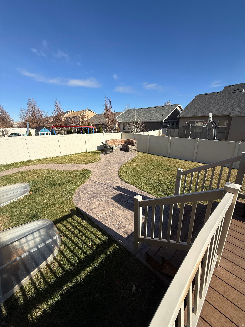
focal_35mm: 14
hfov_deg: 85.7
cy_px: 164
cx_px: 122
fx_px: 132
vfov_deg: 102.1
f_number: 2.2
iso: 50
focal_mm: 2.22
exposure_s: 1/2410
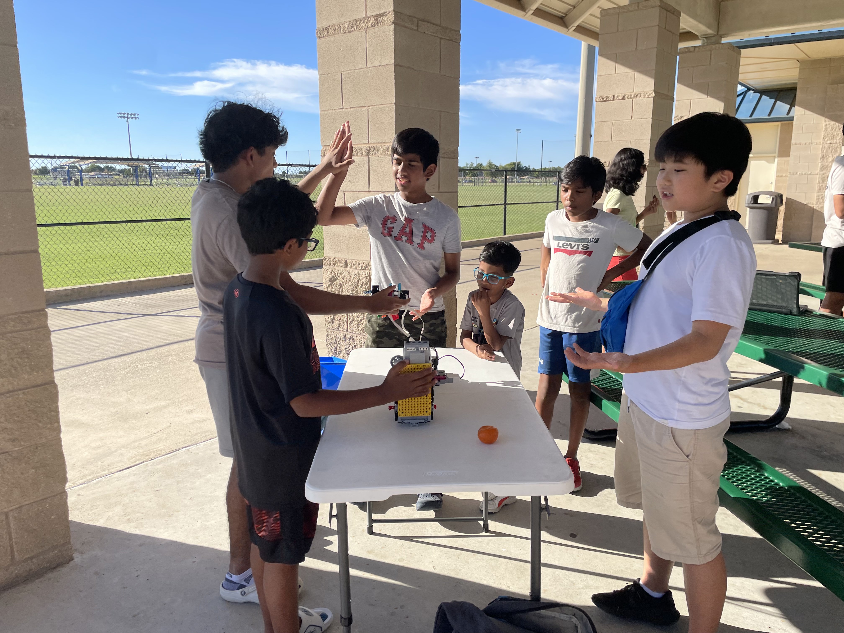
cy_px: 316
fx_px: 634
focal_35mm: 26
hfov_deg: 67.3
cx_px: 422
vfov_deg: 53.1
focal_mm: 4.2
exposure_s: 1/2174
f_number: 1.6
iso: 32
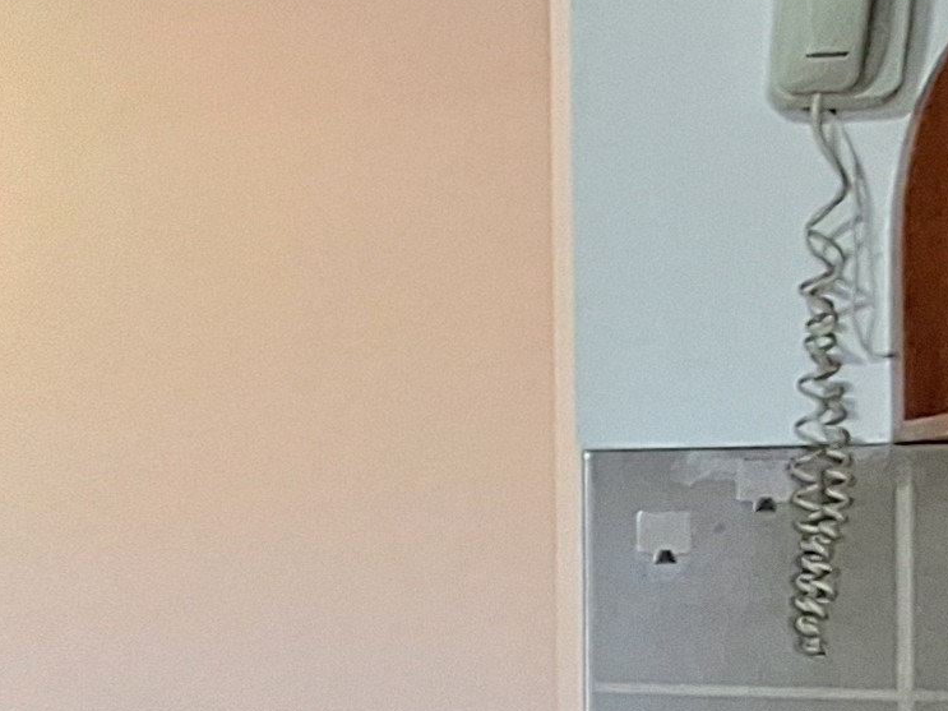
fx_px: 1917
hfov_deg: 18.6
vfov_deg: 20.8
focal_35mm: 70
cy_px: 548
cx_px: -922
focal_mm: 1.74
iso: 320
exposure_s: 1/24
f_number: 2.2
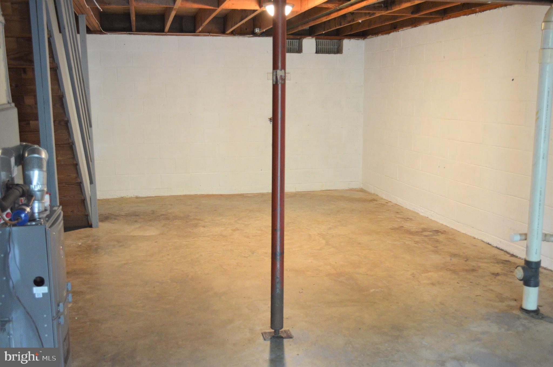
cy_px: 184
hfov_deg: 53.2
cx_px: 276
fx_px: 552
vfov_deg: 36.8
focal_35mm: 36
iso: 1400
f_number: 4
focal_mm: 24
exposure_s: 1/15
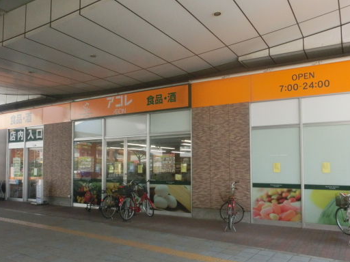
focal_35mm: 30
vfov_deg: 46.7
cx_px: 183
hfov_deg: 59.9
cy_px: 147
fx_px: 303
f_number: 3
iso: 320
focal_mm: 4.24
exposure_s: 1/1000
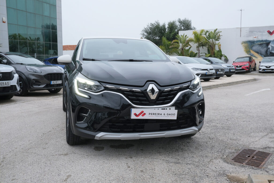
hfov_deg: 53.1
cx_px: 137
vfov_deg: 36.9
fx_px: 274
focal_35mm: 36
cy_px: 92
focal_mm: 24.2
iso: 640
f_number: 9
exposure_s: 1/125
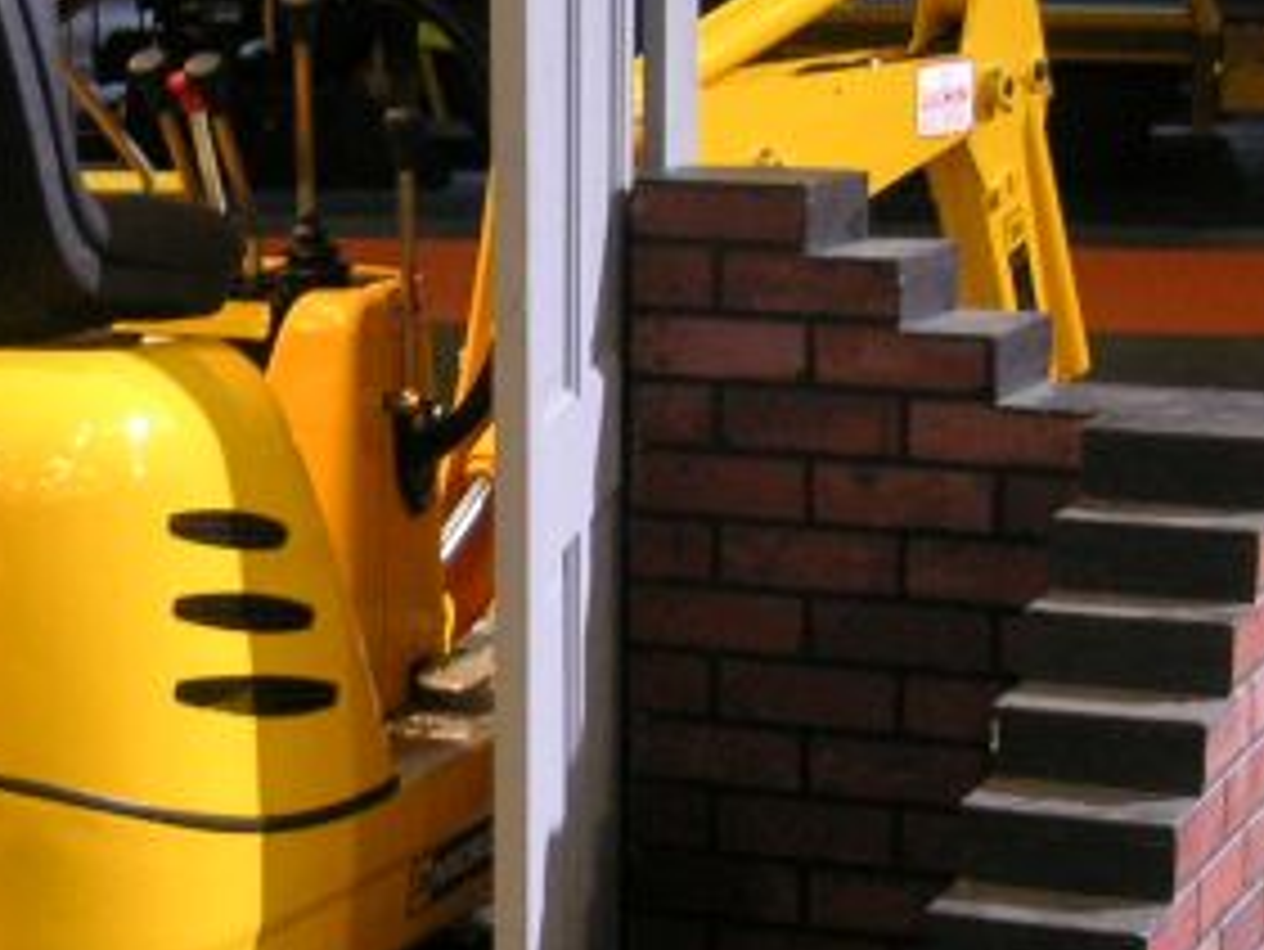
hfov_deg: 17.7
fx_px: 4055
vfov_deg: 13.4
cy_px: 473
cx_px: 400
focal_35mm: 111
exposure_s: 1/45
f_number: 2.9
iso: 100
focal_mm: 6.5
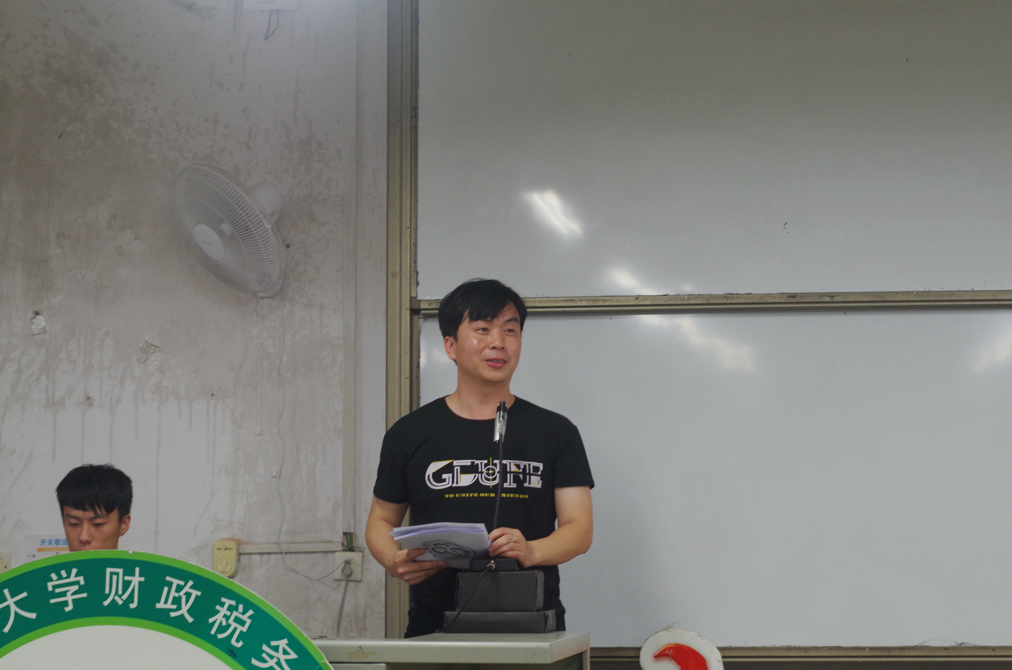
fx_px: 2104
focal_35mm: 75
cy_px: 335
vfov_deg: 18.1
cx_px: 506
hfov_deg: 27.0
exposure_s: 1/40
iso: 640
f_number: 5
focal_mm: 50
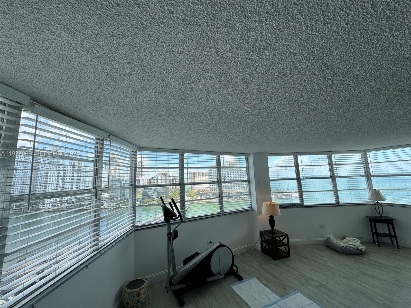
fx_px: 166
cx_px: 206
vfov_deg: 85.7
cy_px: 154
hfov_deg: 102.1
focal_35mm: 14
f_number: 2.2
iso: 40
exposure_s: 1/495
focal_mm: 2.22
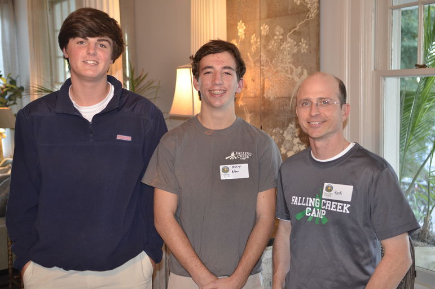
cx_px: 218
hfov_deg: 41.2
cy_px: 144
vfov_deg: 28.0
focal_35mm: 48
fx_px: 579
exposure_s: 1/60
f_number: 2.8
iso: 800
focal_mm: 32
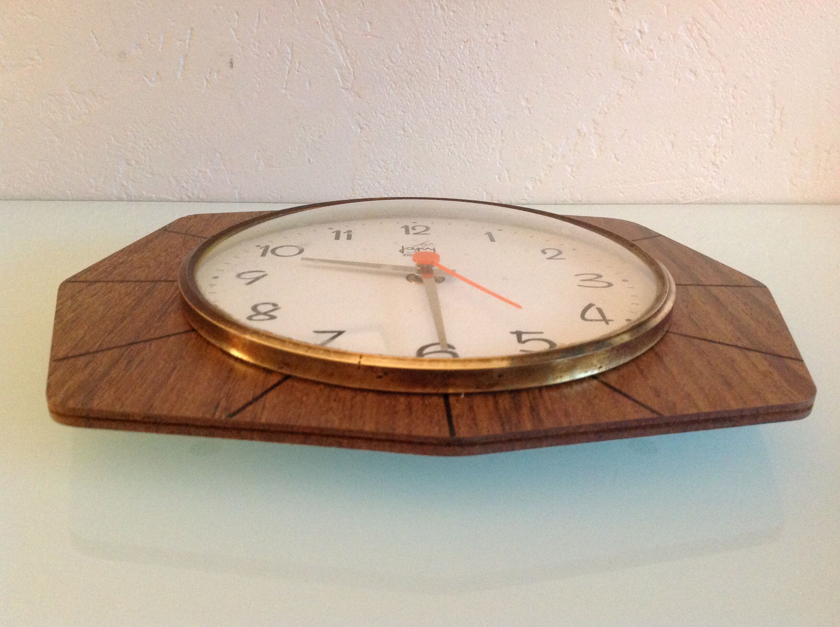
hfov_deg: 52.7
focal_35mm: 35
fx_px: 848
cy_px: 314
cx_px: 420
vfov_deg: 40.6
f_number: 2.4
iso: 400
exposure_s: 1/17
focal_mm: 4.28
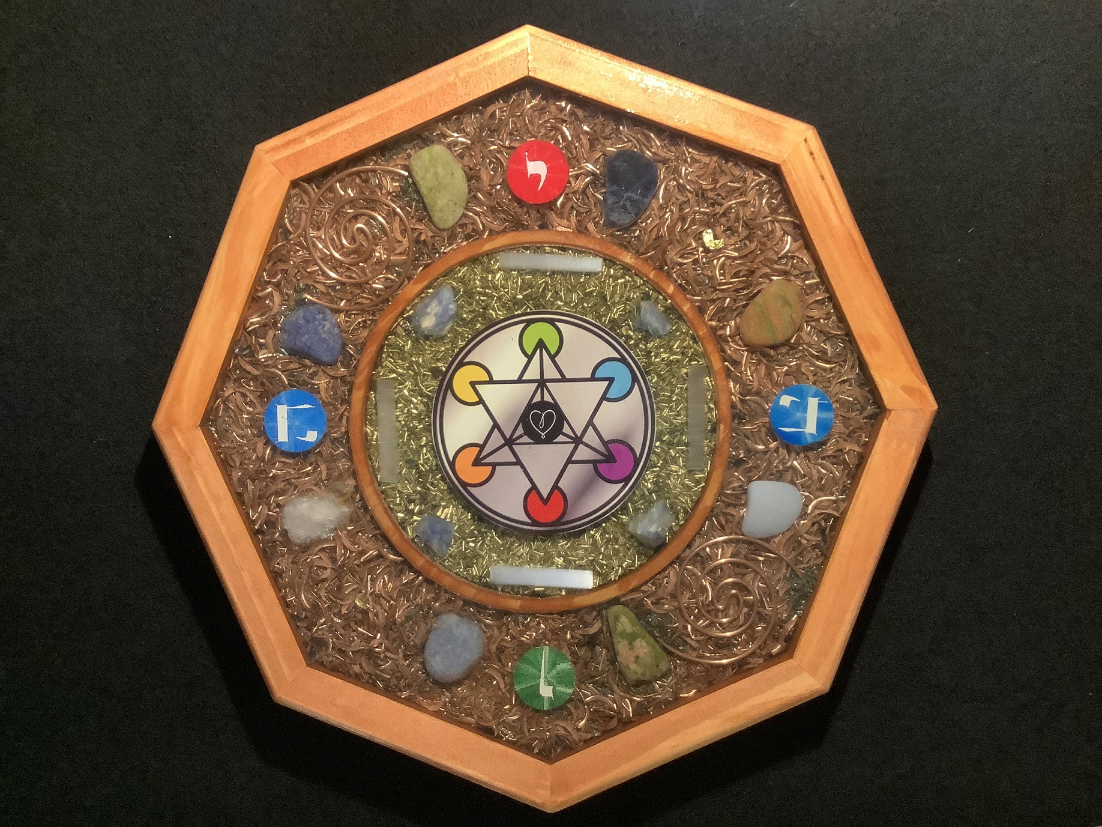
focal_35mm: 31
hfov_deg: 58.4
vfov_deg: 45.4
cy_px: 414
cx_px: 551
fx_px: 987
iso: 400
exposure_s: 1/30
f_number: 2.4
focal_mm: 3.3
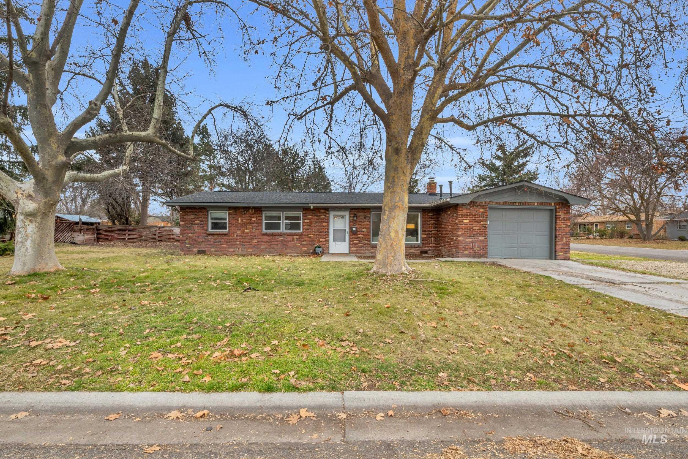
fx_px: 296
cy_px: 230
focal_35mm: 16
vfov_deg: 75.5
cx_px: 344
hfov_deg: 98.5
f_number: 22
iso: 100
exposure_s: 1/5
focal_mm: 15.5
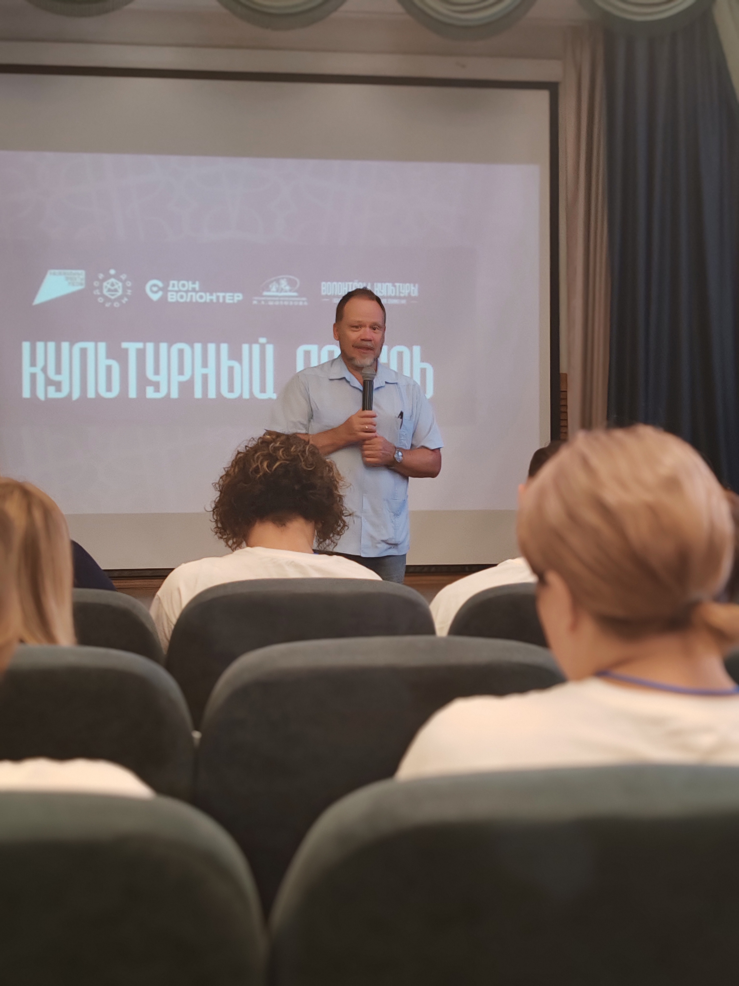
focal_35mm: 54
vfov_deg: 35.5
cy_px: 493
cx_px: 370
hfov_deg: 27.0
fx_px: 1537
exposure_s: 1/100
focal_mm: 6.12
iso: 1600
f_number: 2.4
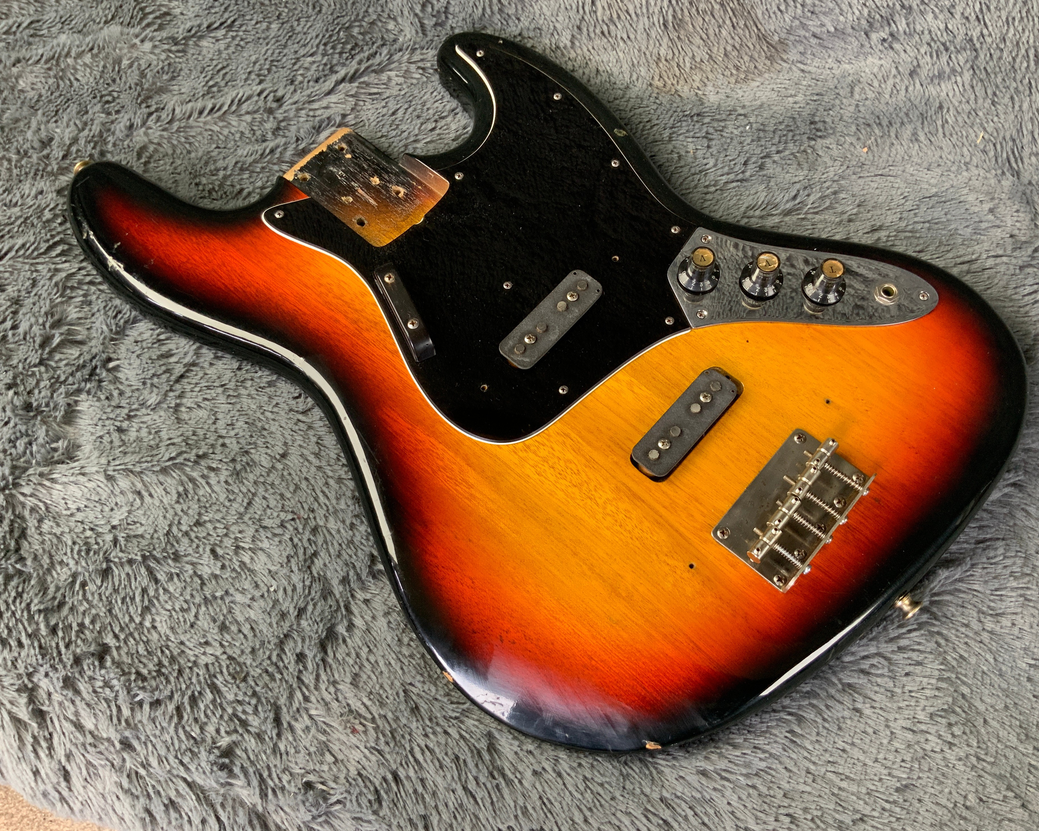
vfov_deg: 47.1
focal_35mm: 31
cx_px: 563
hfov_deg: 57.1
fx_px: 953
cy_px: 407
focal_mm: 3
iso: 100
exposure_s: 1/60
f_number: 1.8
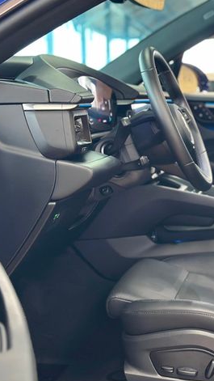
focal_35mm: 71
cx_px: 248
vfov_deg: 29.7
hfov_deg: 16.4
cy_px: 193
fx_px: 716
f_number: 1.78
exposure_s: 1/60
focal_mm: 6.86
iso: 320
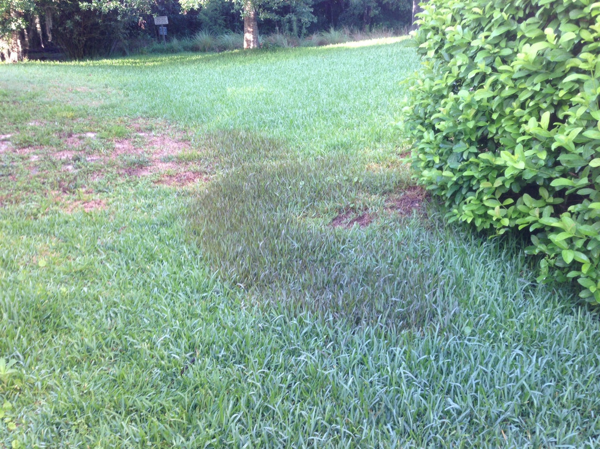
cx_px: 300
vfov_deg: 42.9
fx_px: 572
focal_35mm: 33
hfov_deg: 55.4
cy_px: 224
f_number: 2.4
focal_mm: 4.13
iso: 64
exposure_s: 1/40
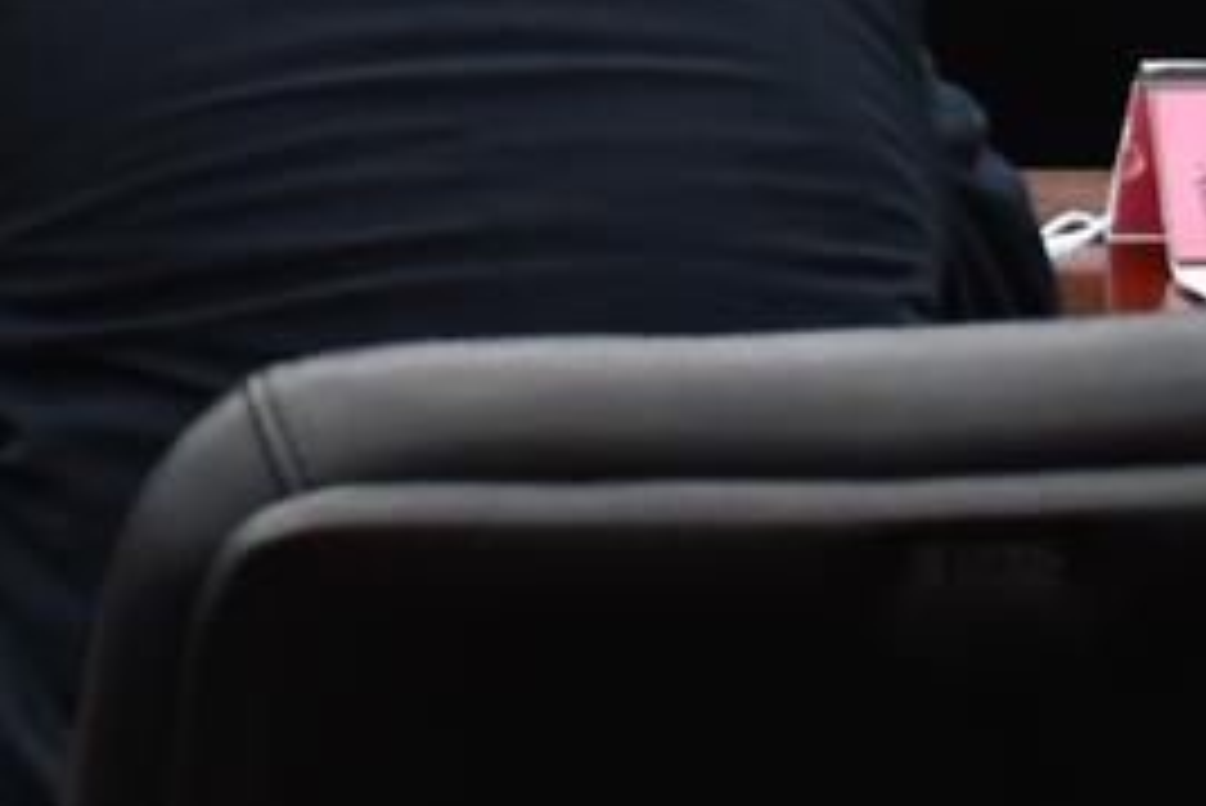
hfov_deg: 10.5
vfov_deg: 7.4
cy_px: -747
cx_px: -1228
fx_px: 5999
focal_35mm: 179
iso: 1100
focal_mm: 20
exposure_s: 1/125
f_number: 3.5
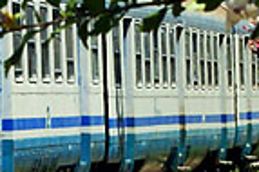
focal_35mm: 643
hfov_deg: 3.2
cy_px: 150
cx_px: 33
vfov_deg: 2.1
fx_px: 4621
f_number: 16
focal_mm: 60
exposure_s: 1/100
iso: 200
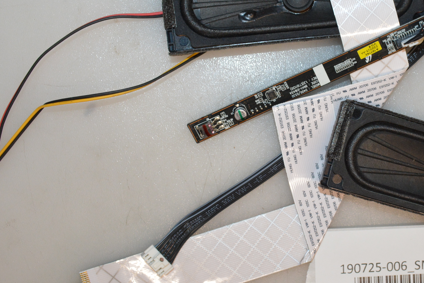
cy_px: 109
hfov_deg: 34.1
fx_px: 671
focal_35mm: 57
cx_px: 330
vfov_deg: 23.7
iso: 1000
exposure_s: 1/200
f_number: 7.1
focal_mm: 20
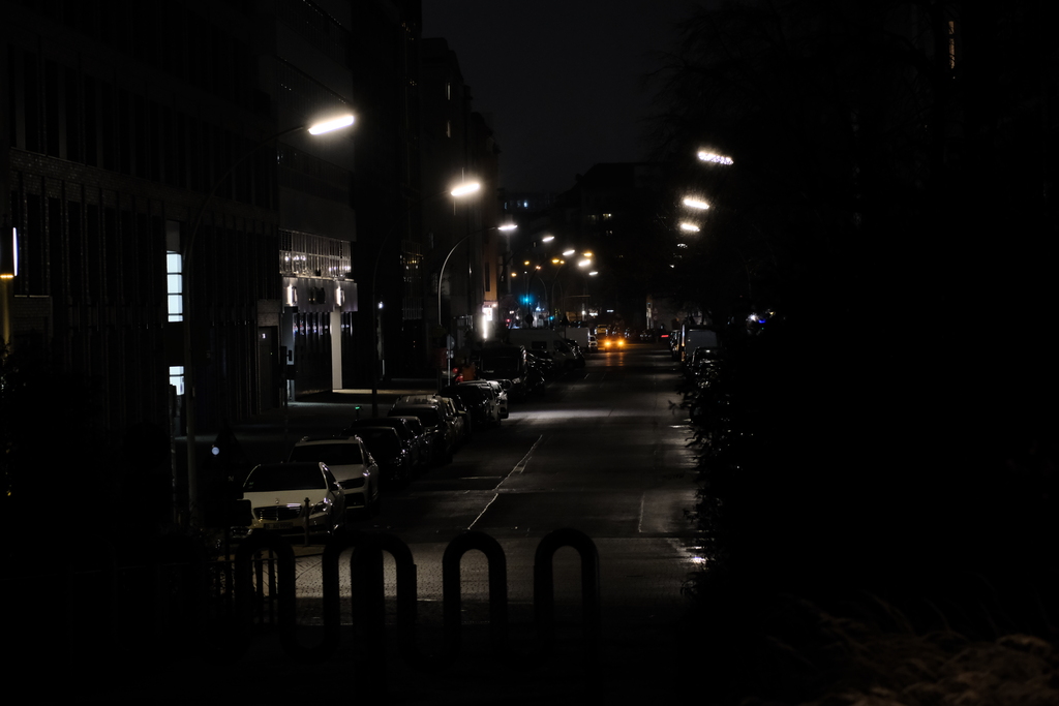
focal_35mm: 150
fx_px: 4413
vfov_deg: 9.2
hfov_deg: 13.7
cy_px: 353
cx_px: 530
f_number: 6.3
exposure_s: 1/10
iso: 3200
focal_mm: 100
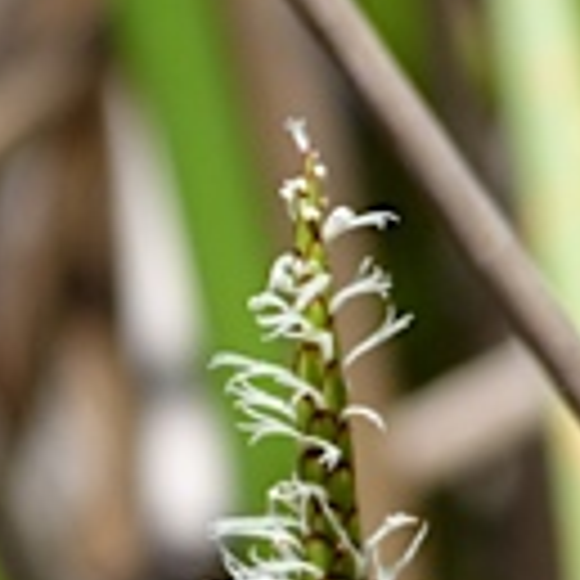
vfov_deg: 1.1
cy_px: 701
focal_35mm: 1579
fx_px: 29932
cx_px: 324
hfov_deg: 1.1
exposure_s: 1/400
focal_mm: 108
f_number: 5.2
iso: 100
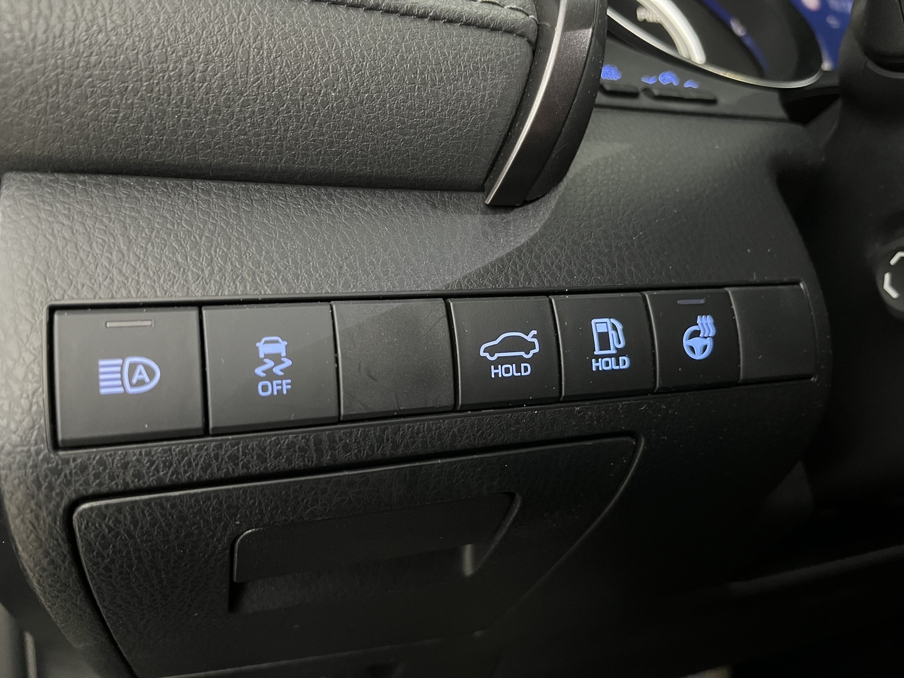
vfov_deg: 53.1
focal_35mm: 26
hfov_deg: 67.3
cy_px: 339
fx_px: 679
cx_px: 452
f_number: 1.6
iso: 800
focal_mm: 5.1
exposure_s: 1/25
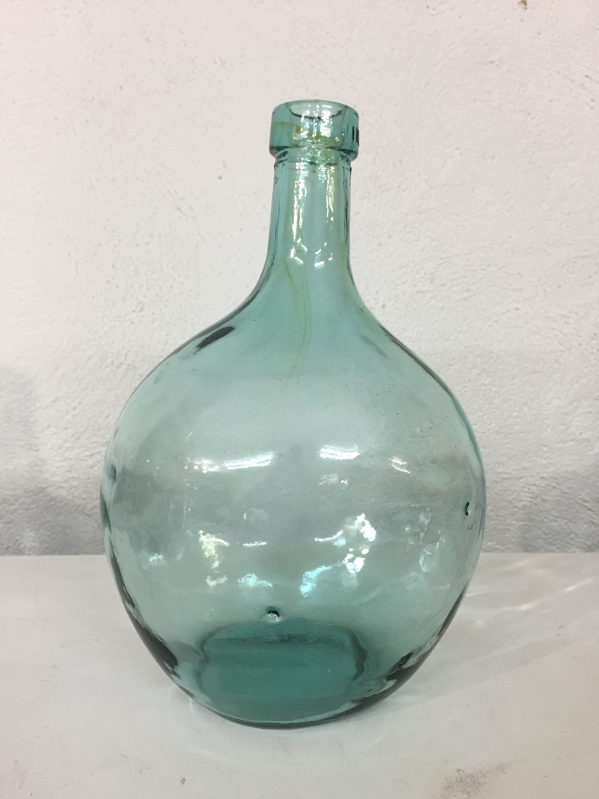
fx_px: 669
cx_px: 300
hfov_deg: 48.2
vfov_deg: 61.7
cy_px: 400
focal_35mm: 29
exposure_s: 1/33
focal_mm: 4.15
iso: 100
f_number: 2.2
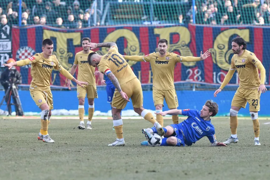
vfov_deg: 4.6
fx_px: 2249
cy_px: 90
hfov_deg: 6.9
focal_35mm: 300
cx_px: 135
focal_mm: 300
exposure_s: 1/1250
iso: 800
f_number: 5
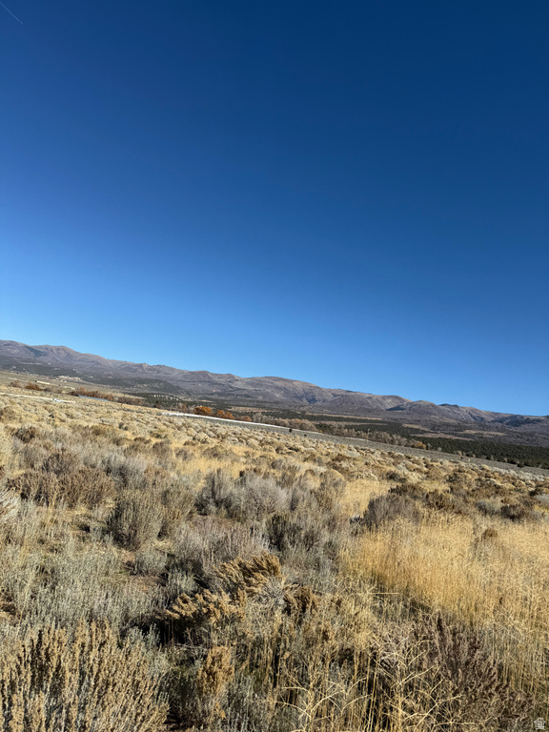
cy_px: 366
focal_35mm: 24
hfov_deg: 56.8
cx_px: 274
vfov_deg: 71.6
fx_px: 508
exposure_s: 1/6173
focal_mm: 6.76
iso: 80
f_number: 1.78
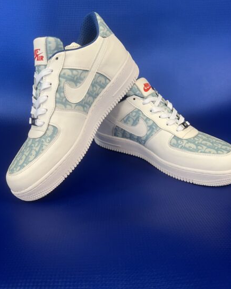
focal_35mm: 28
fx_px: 239
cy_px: 134
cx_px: 118
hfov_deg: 51.5
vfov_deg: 62.1
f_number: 1.5
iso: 80
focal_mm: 5.7
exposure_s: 1/50
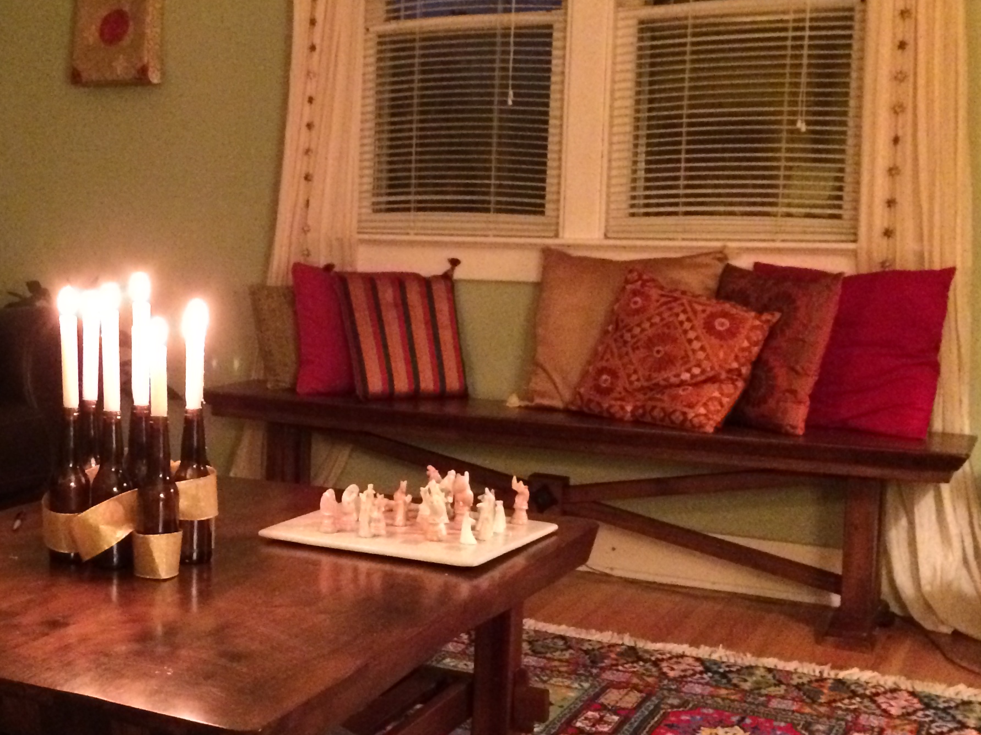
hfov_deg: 33.7
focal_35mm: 55
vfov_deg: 26.6
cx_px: 167
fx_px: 1559
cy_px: 366
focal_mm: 4.12
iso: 640
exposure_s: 1/15
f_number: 2.2
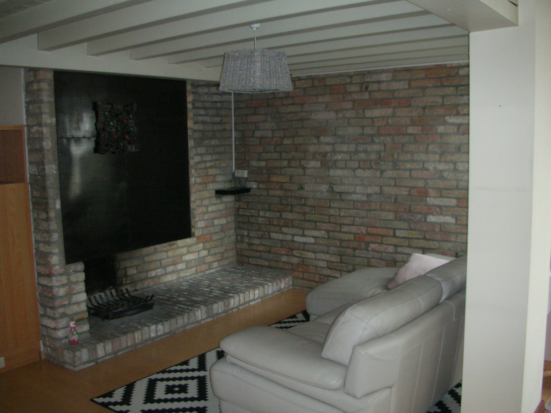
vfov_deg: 40.7
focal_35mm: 35
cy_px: 206
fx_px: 557
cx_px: 276
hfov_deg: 52.6
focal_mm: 5.8
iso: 200
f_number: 3
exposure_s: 1/60.1
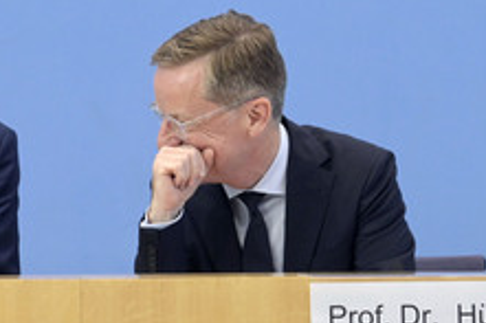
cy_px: 132
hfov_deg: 20.4
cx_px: 56
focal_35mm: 98
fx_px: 1322
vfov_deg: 13.9
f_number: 5.6
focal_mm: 48
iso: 3200
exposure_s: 1/500
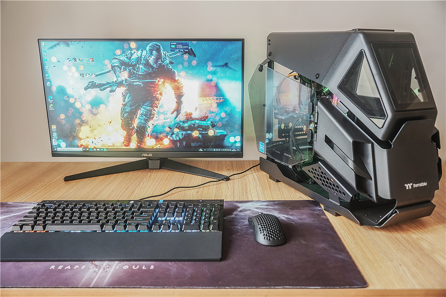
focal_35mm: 28
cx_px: 223
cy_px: 148
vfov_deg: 46.4
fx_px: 347
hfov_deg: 65.5
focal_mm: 28
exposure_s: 1/6
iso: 200
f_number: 4
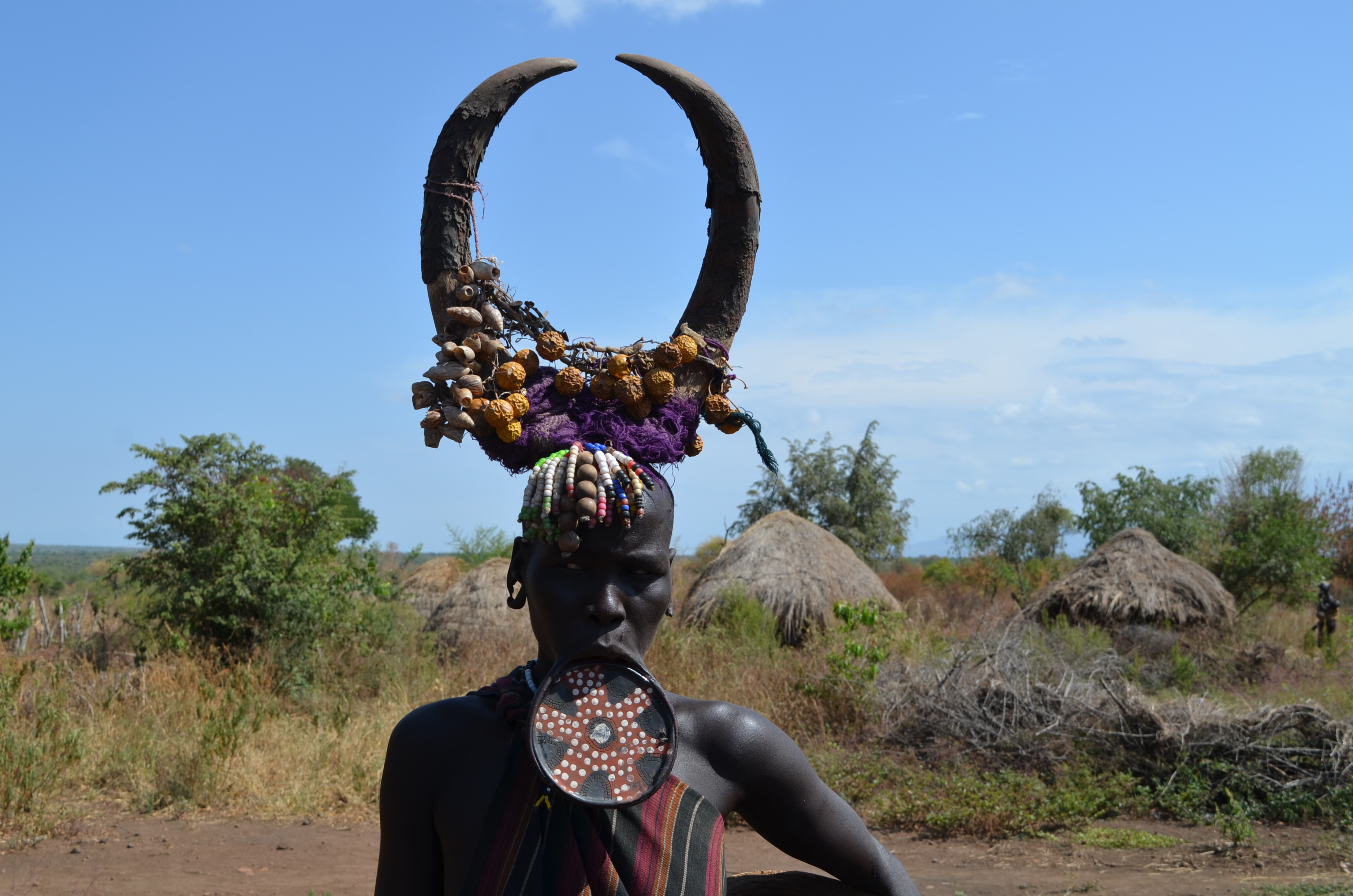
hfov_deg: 48.0
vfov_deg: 32.9
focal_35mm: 40
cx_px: 676
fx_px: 1519
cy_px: 448
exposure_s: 1/250
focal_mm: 27
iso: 100
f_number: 8
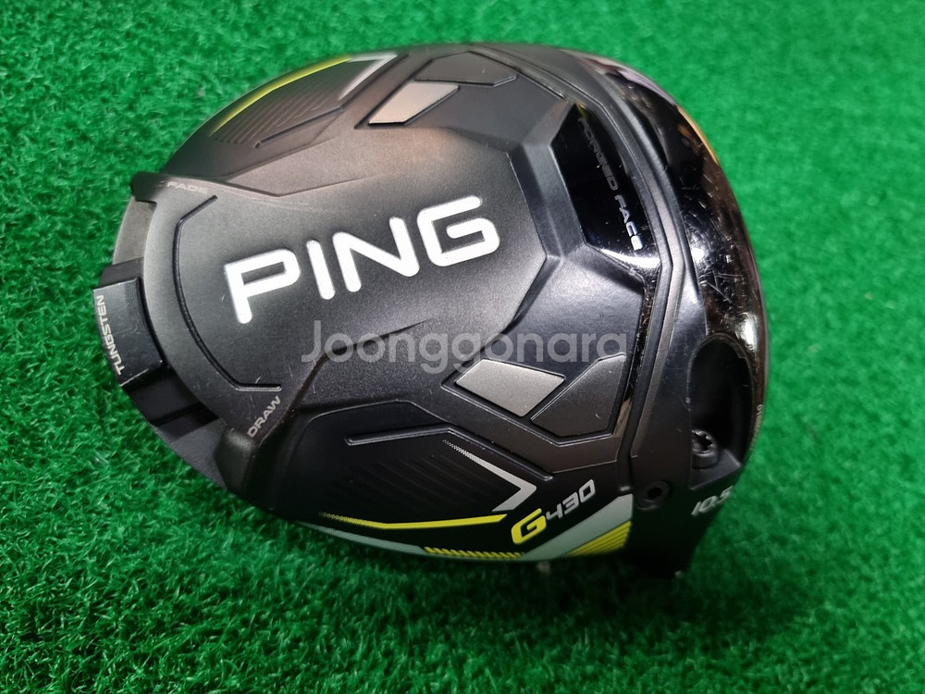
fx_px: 641
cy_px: 347
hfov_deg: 71.6
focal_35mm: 24
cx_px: 462
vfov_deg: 56.8
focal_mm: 6.7
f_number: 1.8
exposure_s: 1/30
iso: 500
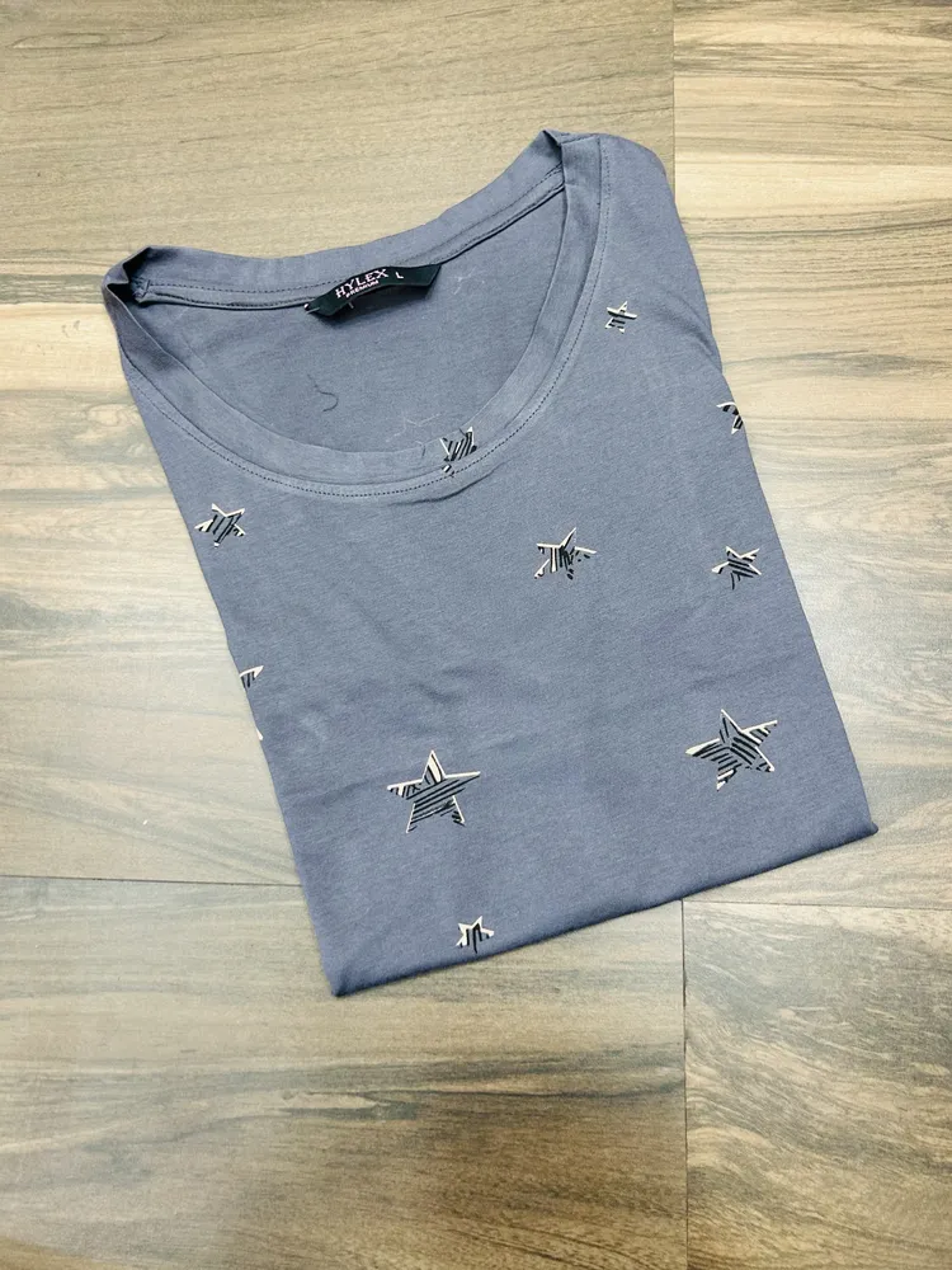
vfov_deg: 67.3
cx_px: 476
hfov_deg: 53.1
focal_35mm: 26
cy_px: 635
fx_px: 953
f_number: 1.5
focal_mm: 5.7
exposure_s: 1/50
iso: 80
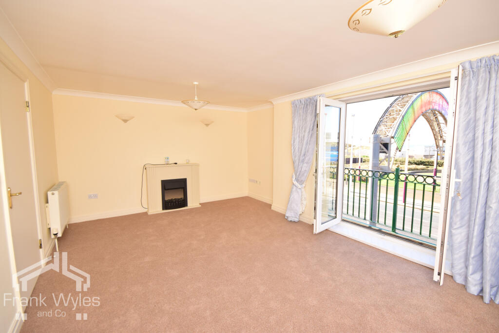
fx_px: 208
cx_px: 250
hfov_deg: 100.4
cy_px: 166
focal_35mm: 15
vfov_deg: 77.3
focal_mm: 10
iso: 500
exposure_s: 1/200
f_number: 10
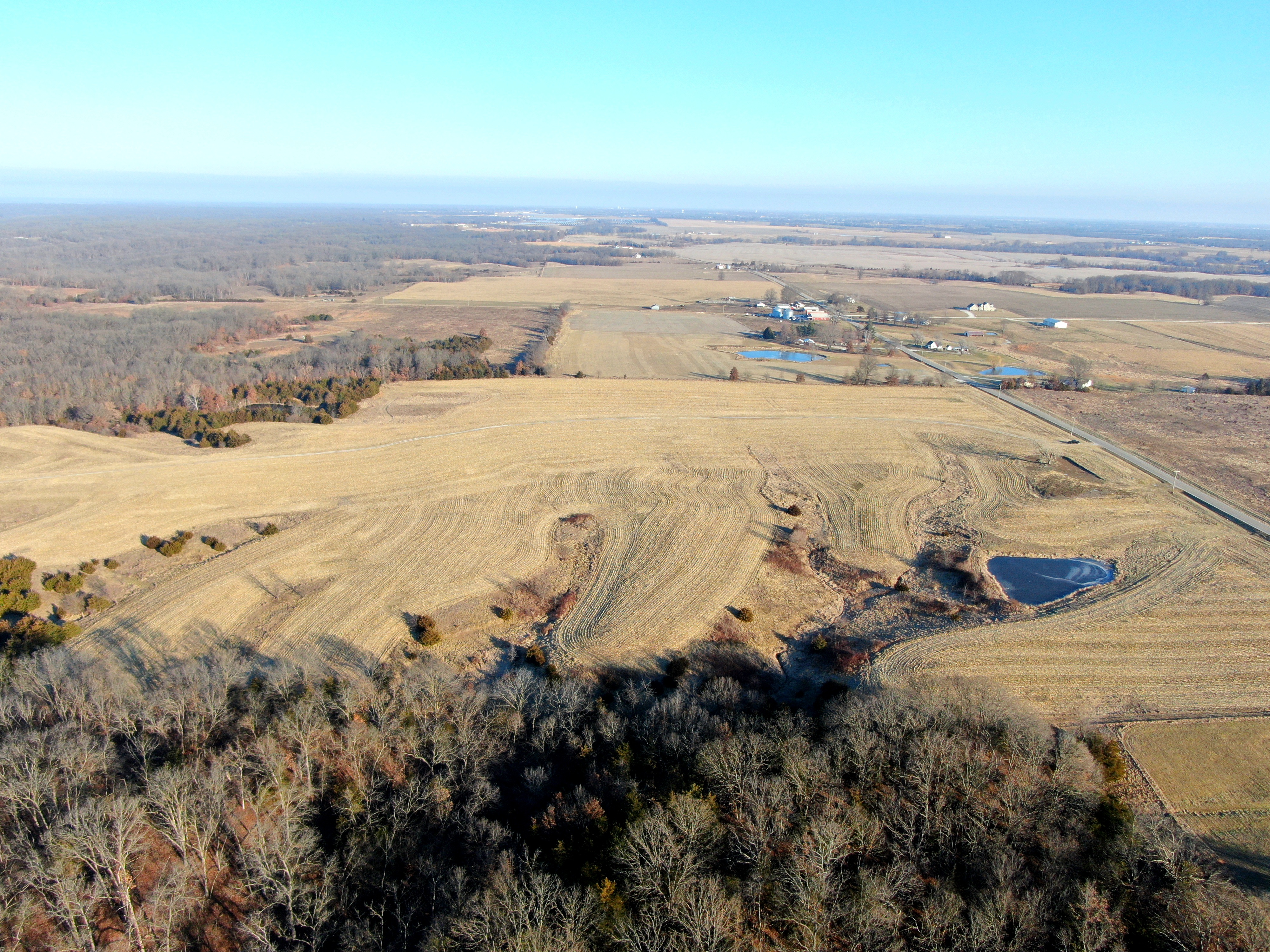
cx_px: 635
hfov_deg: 71.6
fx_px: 881
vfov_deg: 56.8
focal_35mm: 24
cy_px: 476
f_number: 2.8
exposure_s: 1/667
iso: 110
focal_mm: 4.39
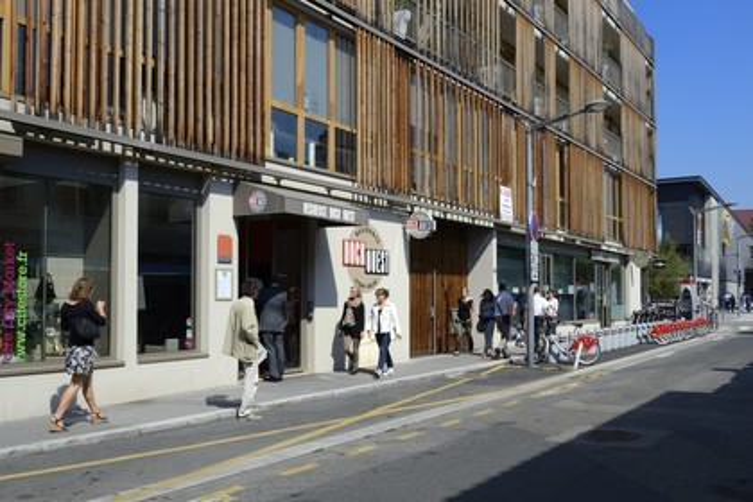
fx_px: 648
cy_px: 251
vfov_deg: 42.3
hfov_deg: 60.3
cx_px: 376
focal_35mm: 31
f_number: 18
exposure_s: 1/100
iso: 200
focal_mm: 31
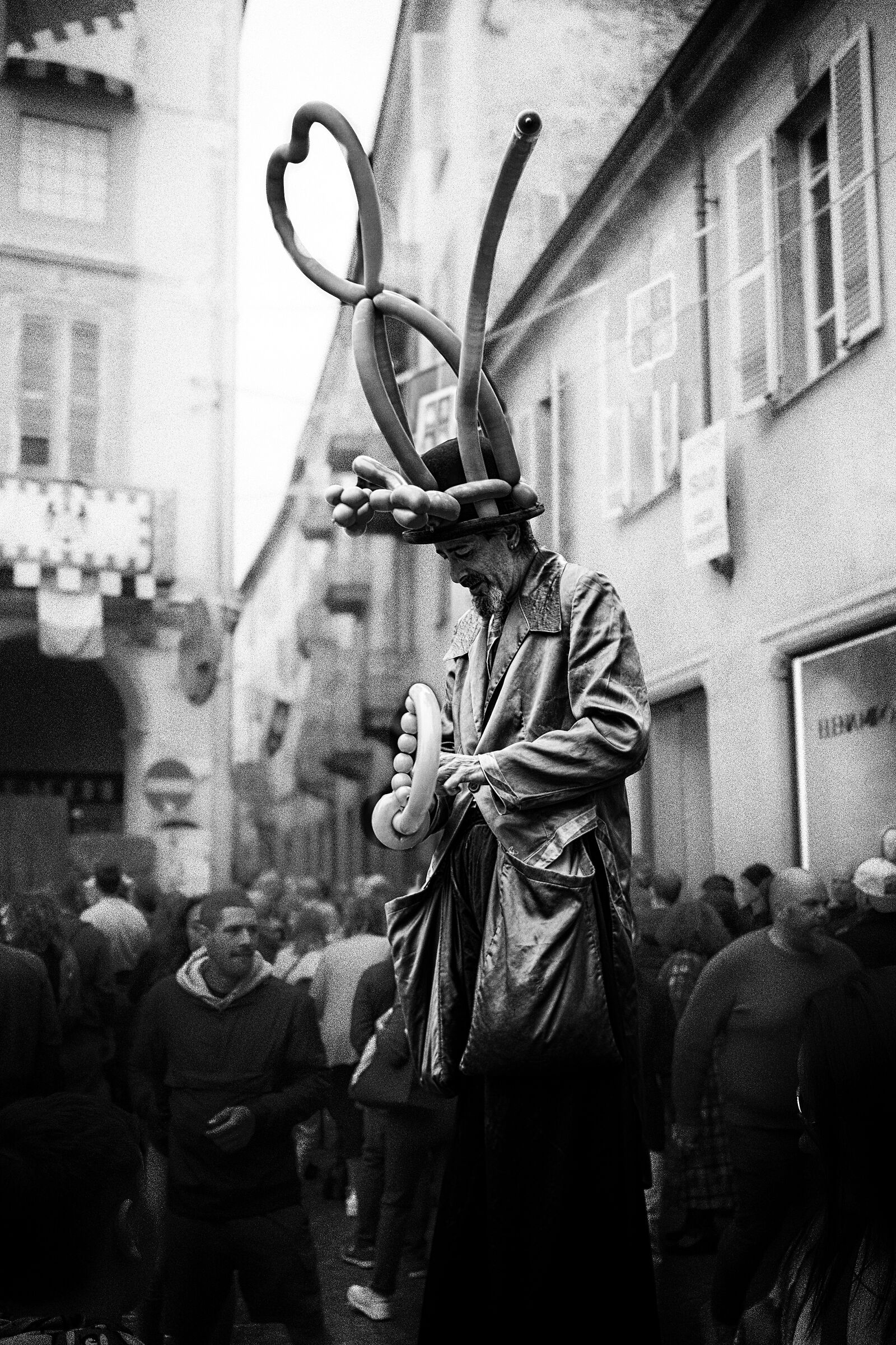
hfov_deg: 32.6
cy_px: 672
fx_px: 1531
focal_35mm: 41
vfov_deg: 47.4
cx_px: 448
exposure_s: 1/140
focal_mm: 27
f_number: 4
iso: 200
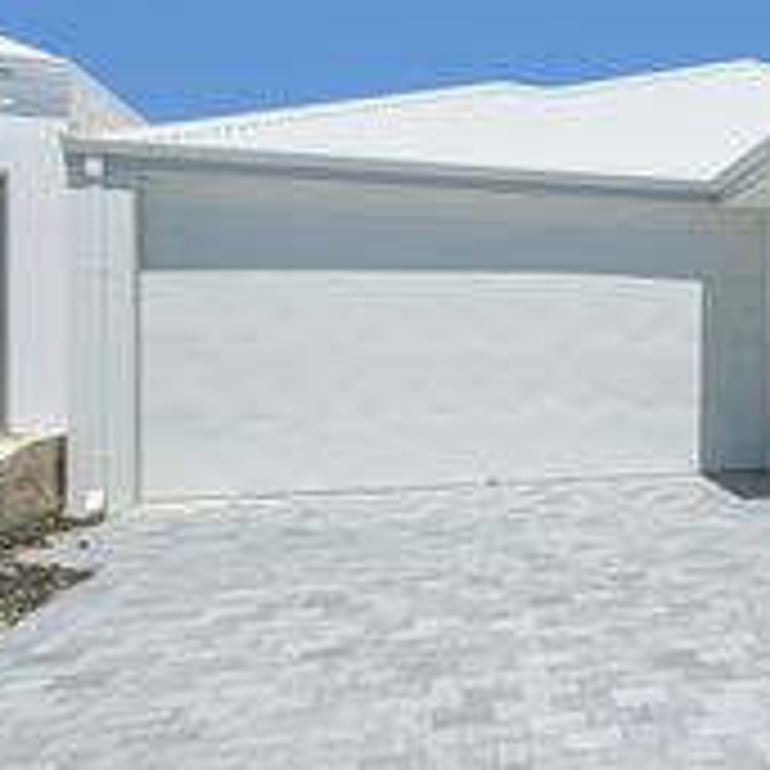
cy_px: 182
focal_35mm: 36
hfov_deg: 32.7
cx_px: 1027
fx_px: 910
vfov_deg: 44.2
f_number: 22
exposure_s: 1/200
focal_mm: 15.5
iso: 100
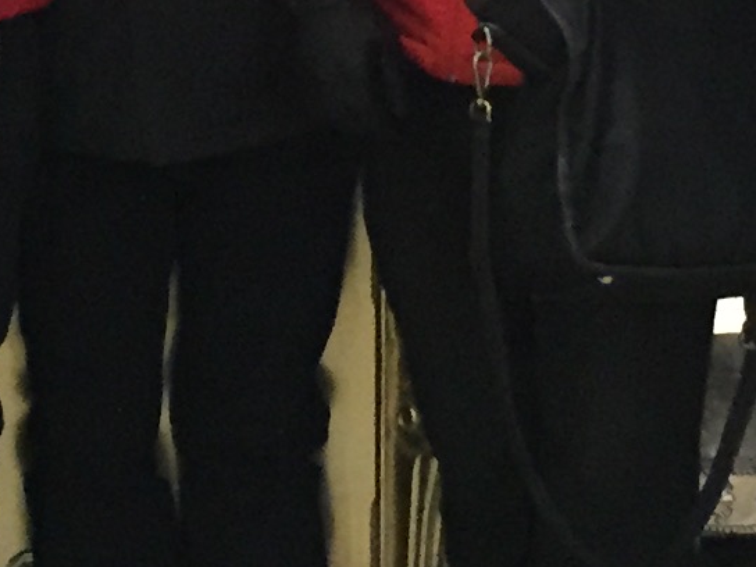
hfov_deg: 11.3
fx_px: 3800
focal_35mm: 174
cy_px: -103
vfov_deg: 8.4
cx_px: 247
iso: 320
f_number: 2.2
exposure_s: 1/15
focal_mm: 4.15
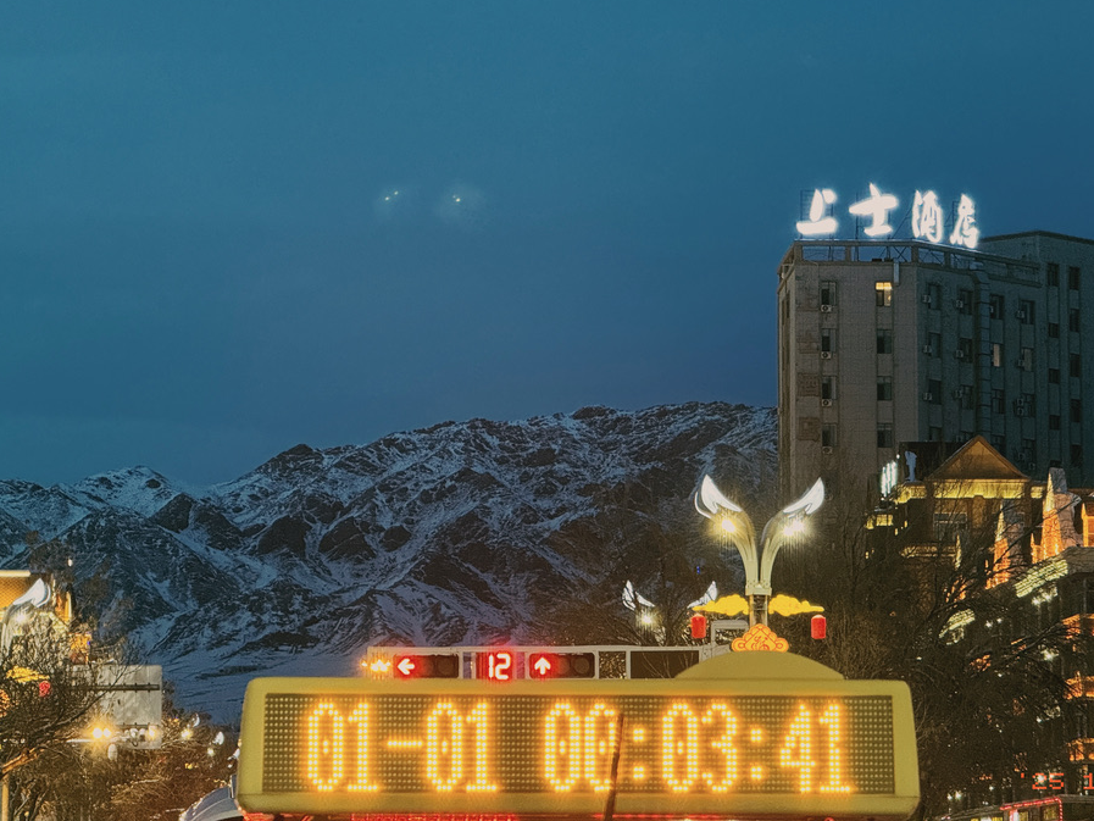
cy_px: 382
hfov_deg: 14.4
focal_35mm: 137
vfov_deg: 10.8
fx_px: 4330
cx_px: 621
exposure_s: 1/36
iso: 640
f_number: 2.8
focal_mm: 15.66
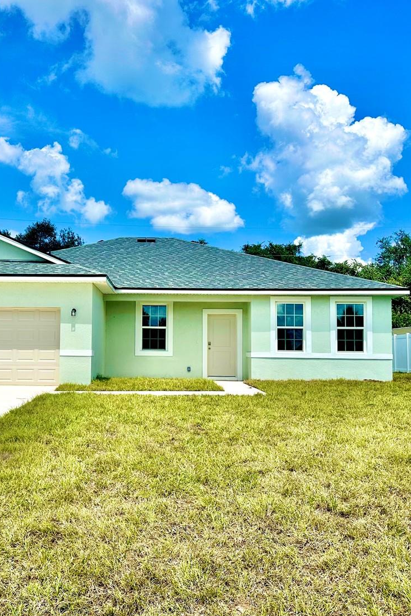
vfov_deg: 53.1
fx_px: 616
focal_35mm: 36
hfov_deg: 36.6
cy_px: 315
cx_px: 145
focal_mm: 6.86
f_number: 1.78
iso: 80
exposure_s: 1/8197
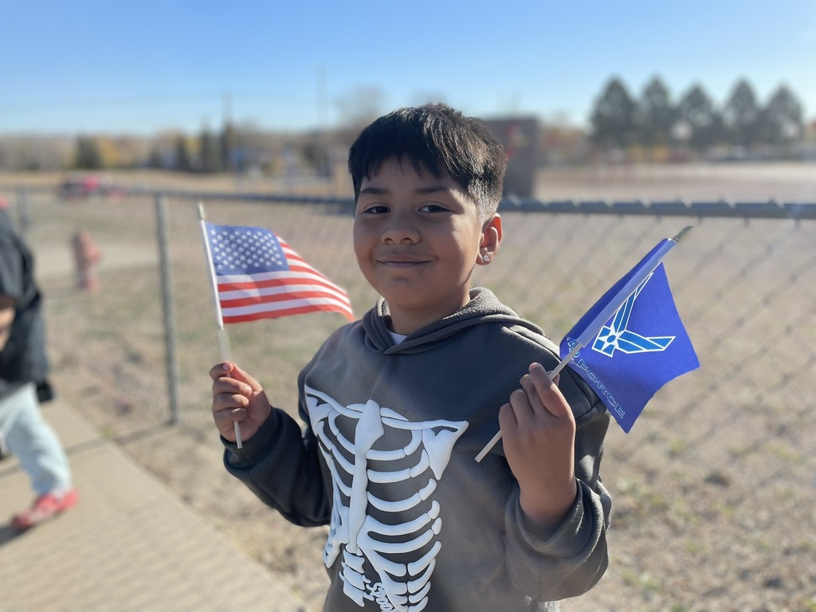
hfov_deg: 67.3
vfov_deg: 53.1
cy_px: 306
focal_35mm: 26
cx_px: 408
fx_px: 613
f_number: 1.6
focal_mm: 4.2
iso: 50
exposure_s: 1/2506
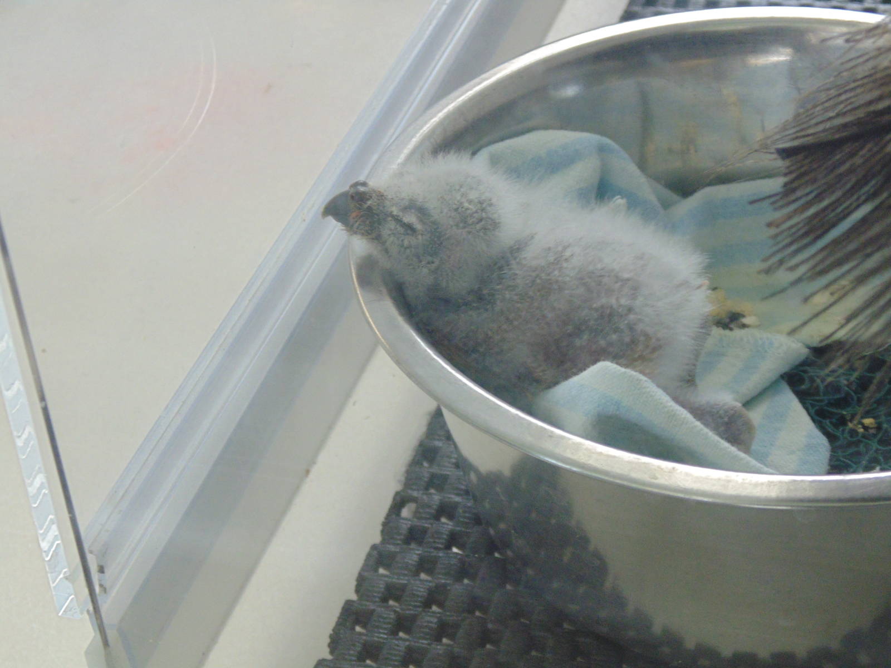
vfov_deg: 18.7
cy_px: 334
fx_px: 2033
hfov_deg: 24.7
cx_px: 446
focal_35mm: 79
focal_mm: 14.1
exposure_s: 1/30
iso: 250
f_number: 4.3
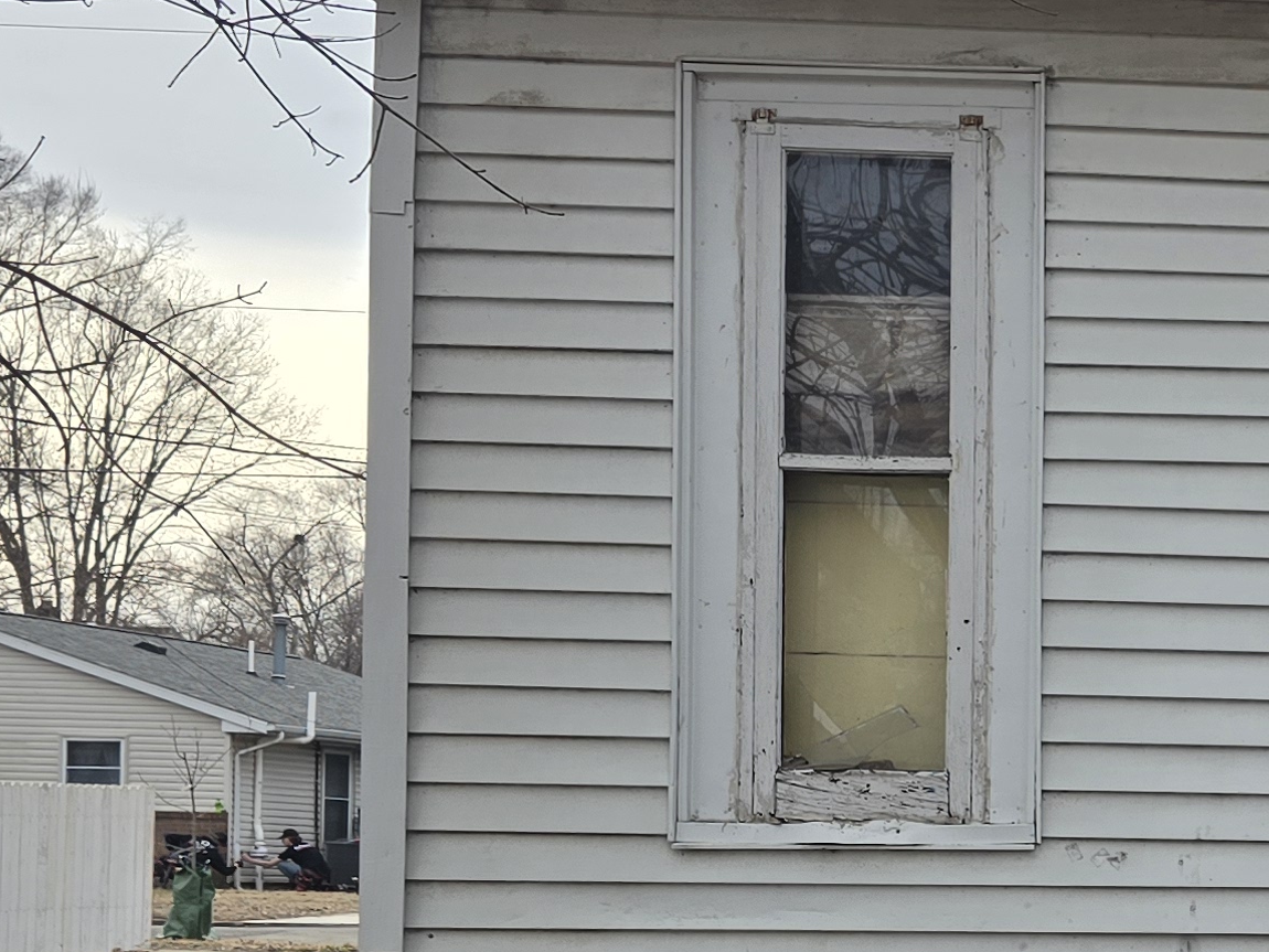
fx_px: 2933
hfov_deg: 19.8
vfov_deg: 18.1
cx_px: 2090
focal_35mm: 80
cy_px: 891
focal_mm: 6.3
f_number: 1.7
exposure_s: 1/380
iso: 12
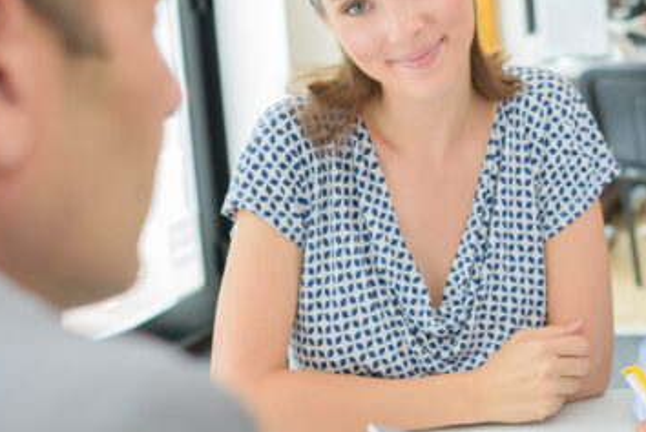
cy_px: 160
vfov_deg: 17.3
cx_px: 589
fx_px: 1419
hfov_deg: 24.8
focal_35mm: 79
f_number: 3.2
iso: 400
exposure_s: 1/100
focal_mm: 35
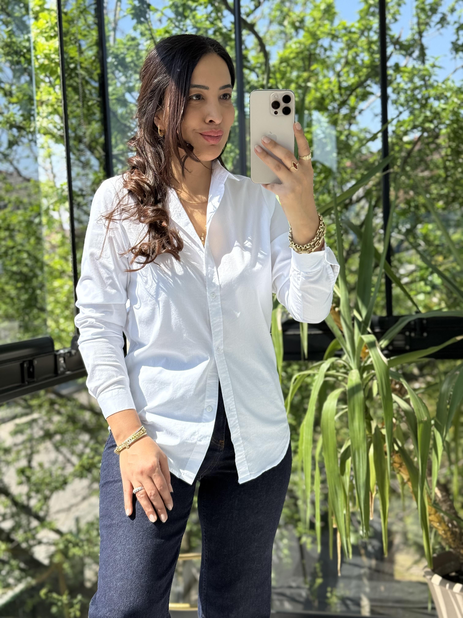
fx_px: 856
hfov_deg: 30.3
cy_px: 309
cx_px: 232
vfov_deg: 39.7
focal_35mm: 48
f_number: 1.78
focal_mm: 6.76
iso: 80
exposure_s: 1/962
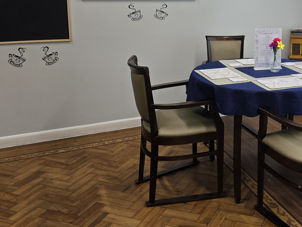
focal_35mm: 43
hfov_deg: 41.7
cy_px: 52
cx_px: 248
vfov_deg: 32.8
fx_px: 375
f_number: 1.7
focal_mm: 6.3
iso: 64
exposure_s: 1/100
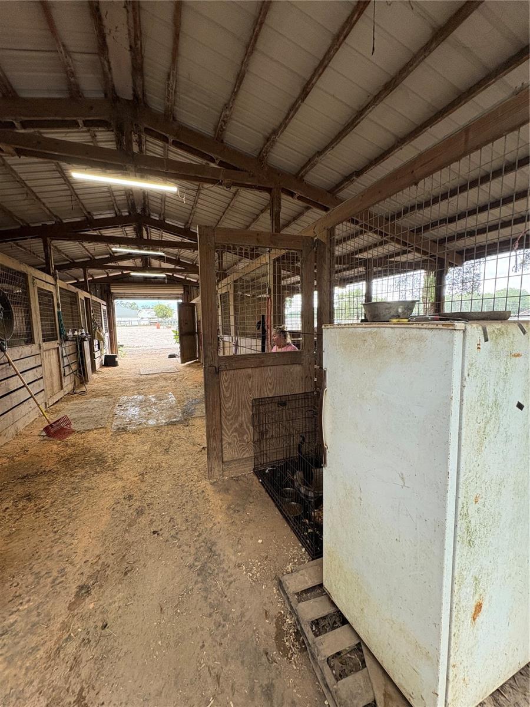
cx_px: 265
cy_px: 354
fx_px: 286
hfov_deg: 85.7
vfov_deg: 102.1
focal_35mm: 14
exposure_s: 1/60
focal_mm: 2.22
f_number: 2.2
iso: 250
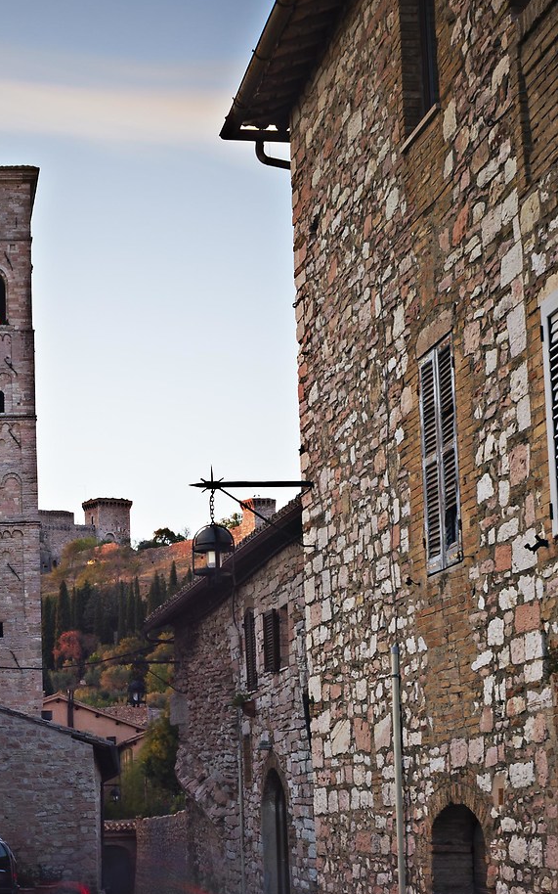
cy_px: 670
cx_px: 59
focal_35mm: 75
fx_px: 1825
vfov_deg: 27.1
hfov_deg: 17.1
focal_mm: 28
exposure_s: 257
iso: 100
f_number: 16
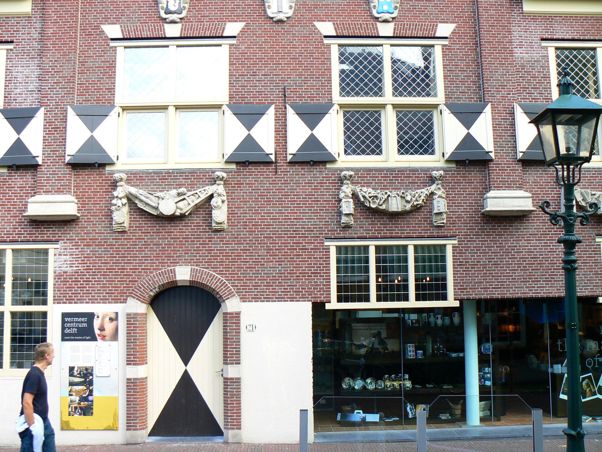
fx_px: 626
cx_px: 301
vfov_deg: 39.7
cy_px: 226
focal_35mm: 36
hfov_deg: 51.4
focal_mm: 6
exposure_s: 1/100
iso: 80
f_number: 4
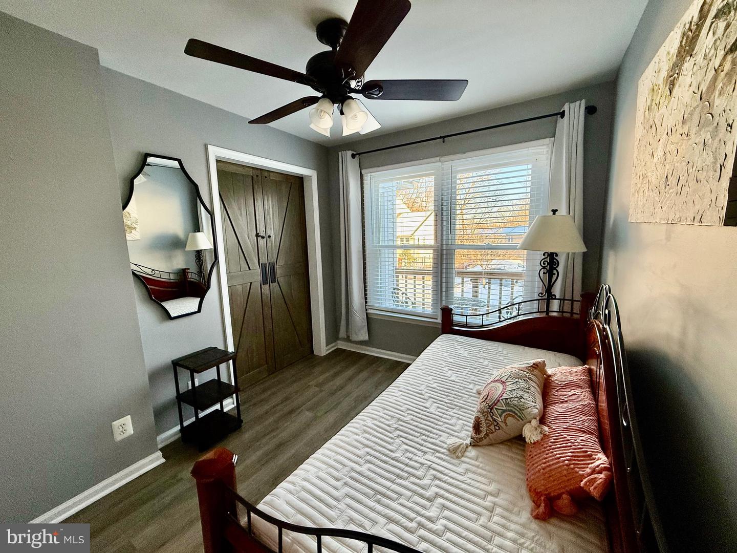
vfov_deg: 85.7
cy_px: 276
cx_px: 368
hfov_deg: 102.1
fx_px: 298
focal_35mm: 14
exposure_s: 1/99
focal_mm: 2.22
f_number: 2.2
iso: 125
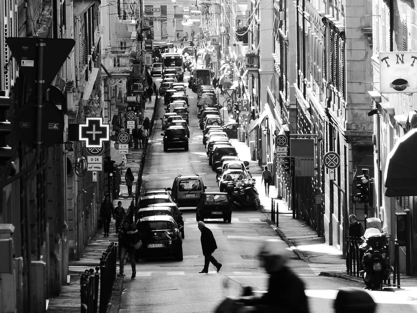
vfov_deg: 4.4
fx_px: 4072
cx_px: 208
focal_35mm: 338
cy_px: 156
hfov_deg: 5.9
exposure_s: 1/100
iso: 100
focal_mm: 60.8
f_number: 5
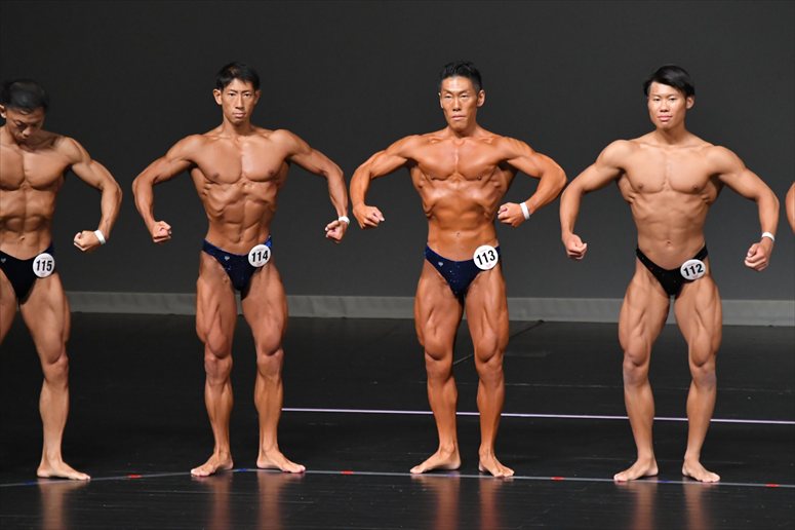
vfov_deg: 4.4
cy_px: 265
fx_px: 6953
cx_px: 398
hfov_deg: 6.5
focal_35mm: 315
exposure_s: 1/400
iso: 4000
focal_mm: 210
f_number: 5.6
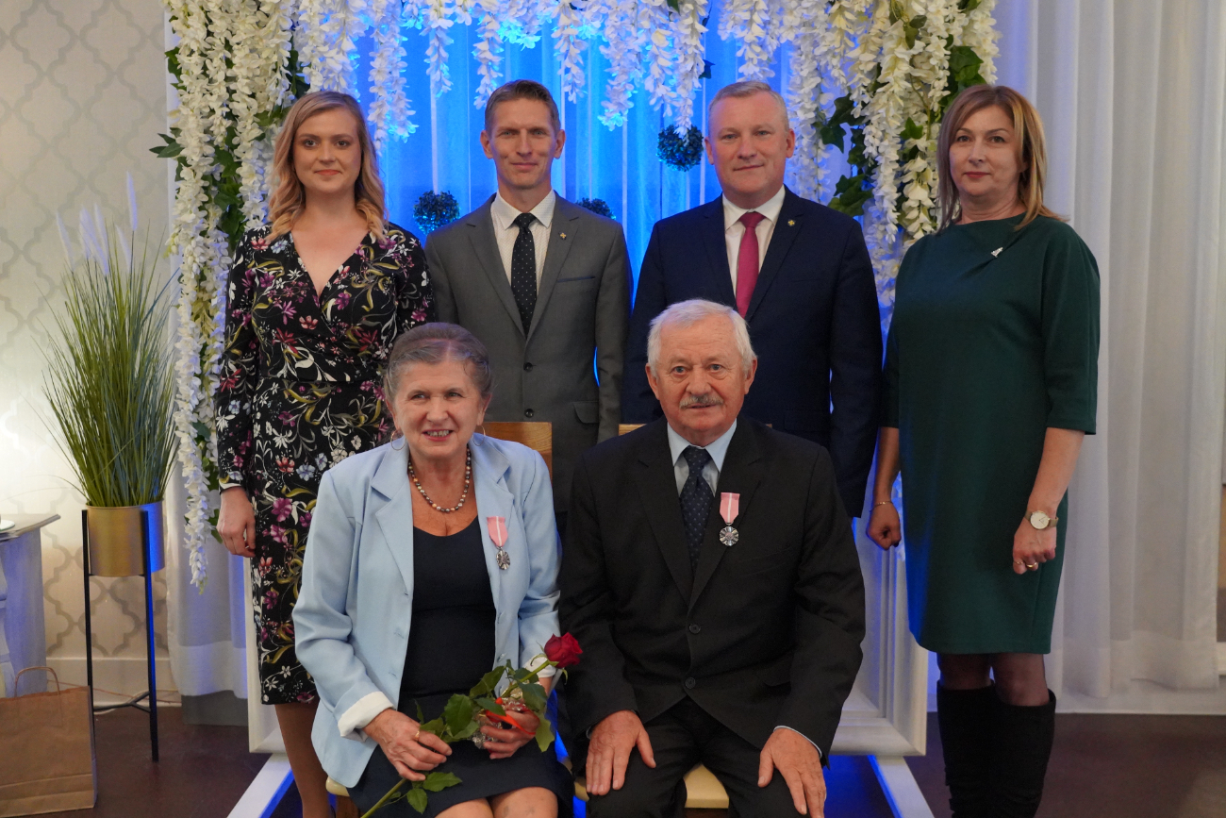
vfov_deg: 36.9
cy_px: 409
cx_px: 613
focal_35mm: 36
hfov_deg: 53.1
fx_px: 1226
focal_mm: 36
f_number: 4
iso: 12800
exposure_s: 1/160
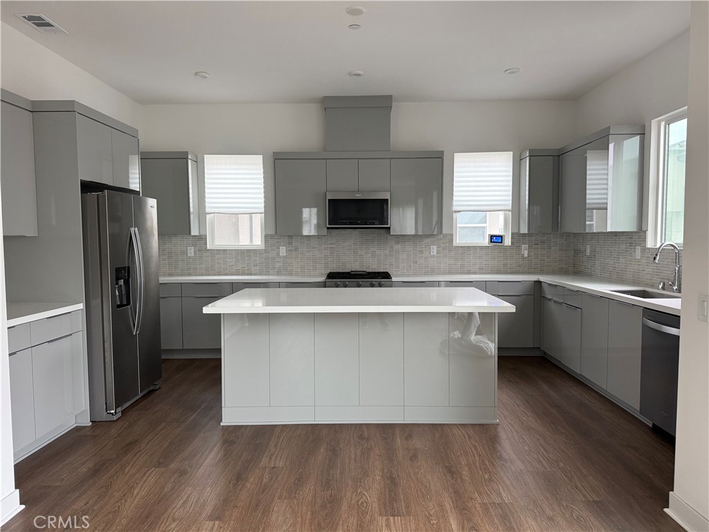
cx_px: 354
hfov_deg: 71.6
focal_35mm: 24
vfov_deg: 56.8
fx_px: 492
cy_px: 266
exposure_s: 1/121
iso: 200
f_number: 1.78
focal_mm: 6.76
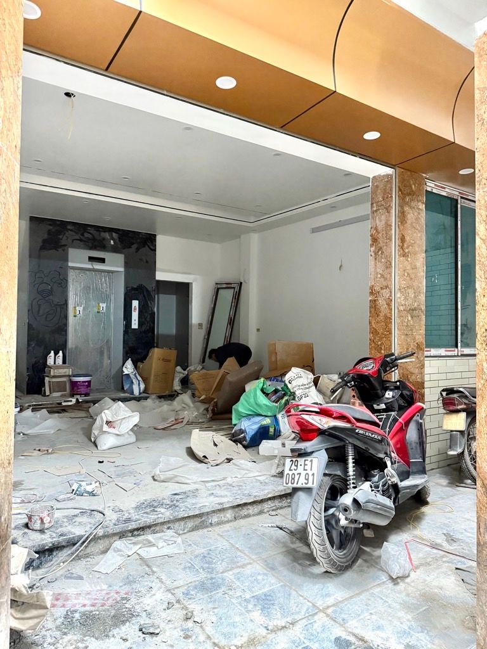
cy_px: 324
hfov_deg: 56.8
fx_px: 450
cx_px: 244
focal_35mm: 24
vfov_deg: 71.6
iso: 1000
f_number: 1.78
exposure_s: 1/30
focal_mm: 6.76
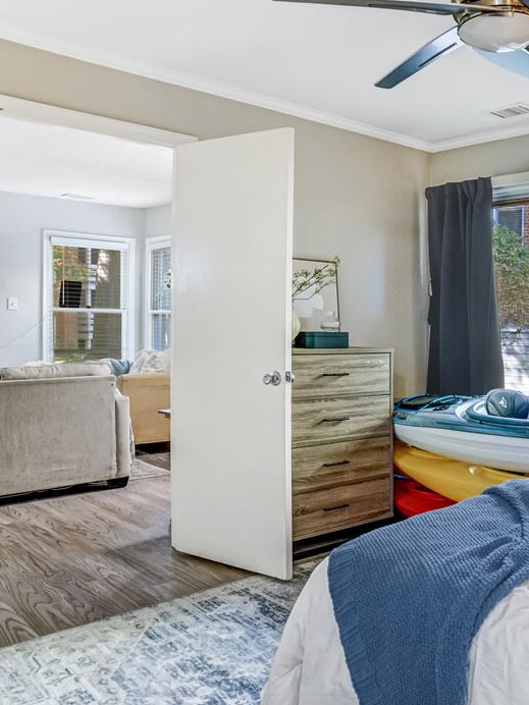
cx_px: 507
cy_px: 320
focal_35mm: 32
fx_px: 652
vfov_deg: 56.7
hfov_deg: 39.8
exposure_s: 1/15
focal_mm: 16
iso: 1250
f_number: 8
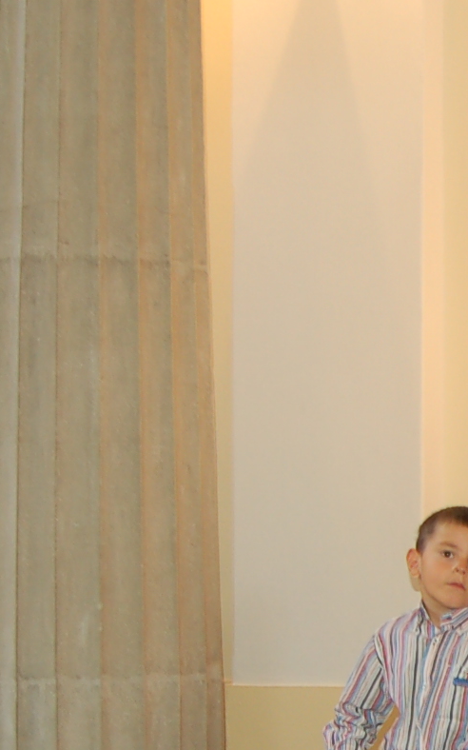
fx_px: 2144
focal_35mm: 105
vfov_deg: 19.7
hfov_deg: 11.6
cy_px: 555
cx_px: 831
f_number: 3.5
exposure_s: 1/60
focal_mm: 18
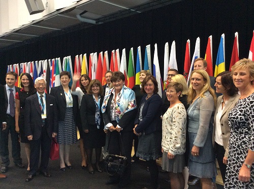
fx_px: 234
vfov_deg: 44.0
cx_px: 127
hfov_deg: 56.9
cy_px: 94
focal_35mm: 32
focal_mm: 3.3
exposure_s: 1/15
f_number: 2.4
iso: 250
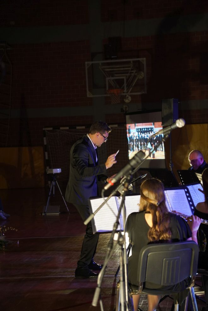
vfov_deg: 28.0
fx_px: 625
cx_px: 104
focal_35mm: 72
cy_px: 156
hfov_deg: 18.9
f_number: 2.8
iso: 1000
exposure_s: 1/80
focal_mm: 48.1
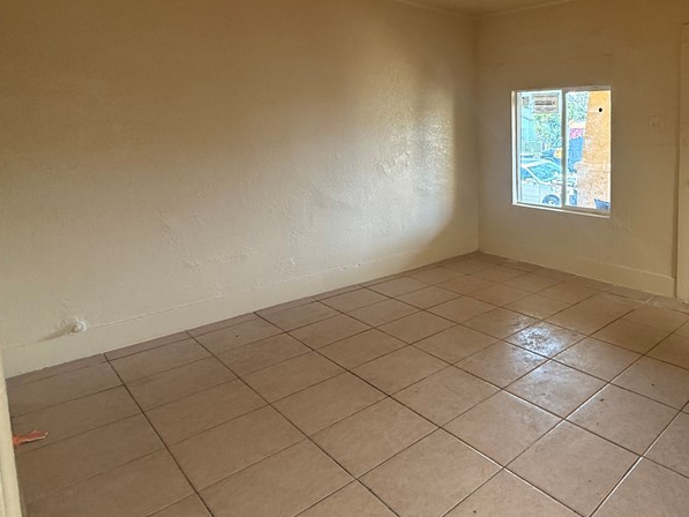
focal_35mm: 24
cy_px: 172
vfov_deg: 55.6
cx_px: 557
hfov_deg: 64.8
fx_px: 478
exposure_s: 1/99
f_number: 2.2
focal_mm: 2.22
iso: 160
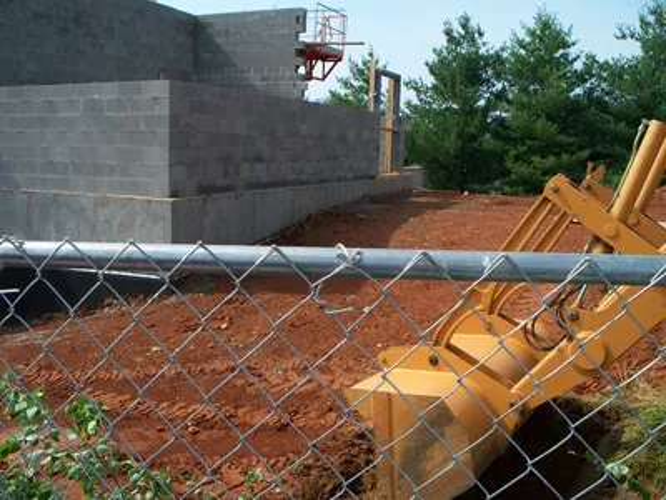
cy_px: 250
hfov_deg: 51.4
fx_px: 693
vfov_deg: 39.7
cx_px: 333
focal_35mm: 36
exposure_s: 1/250
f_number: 5
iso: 64
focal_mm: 7.54
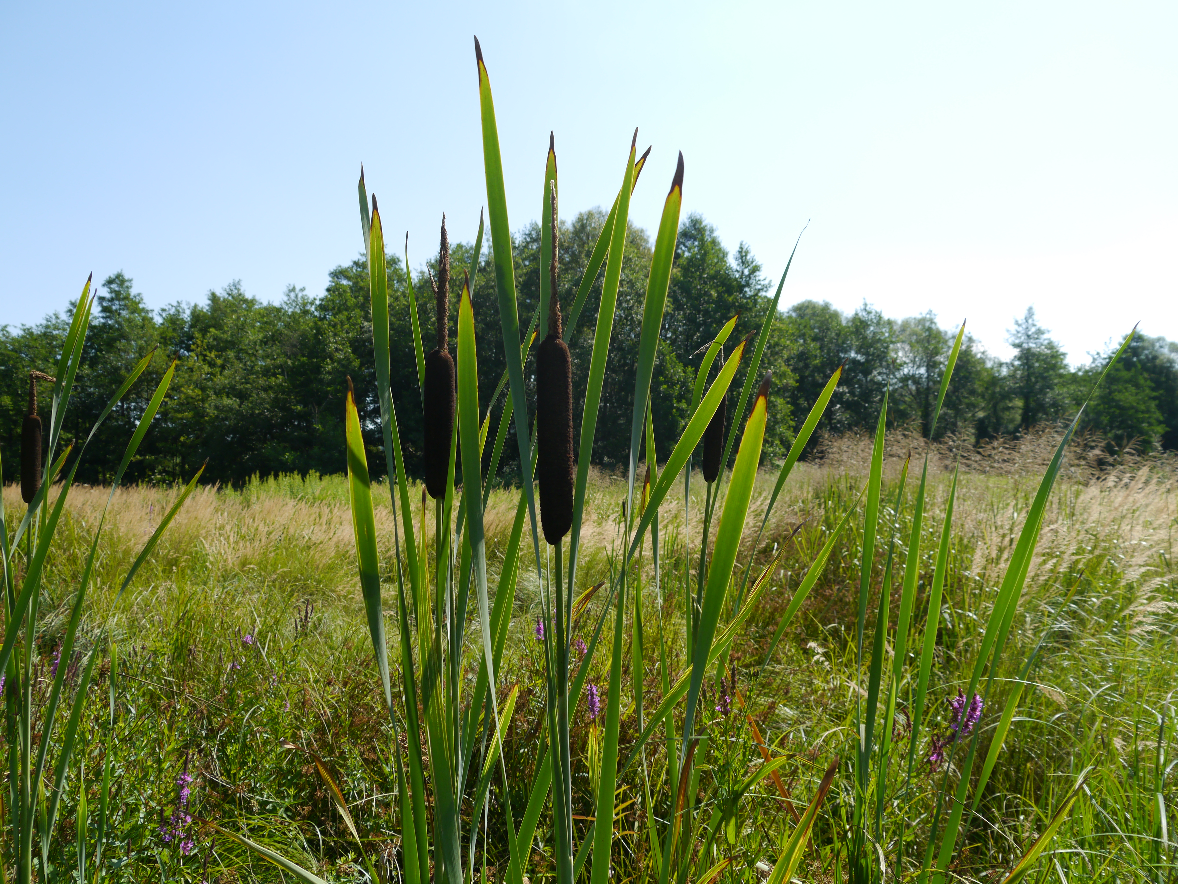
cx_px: 589
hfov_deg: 63.4
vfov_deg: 49.8
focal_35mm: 28
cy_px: 442
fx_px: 953
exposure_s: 1/320
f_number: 7.1
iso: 160
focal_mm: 14
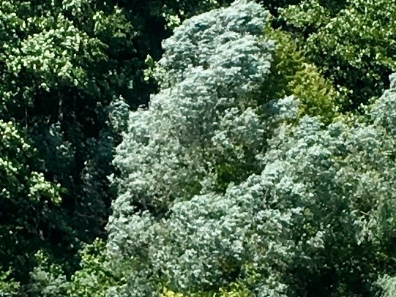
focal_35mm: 216
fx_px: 2472
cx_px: 100
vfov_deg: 6.9
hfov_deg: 9.1
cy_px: 263
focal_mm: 4.15
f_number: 2.2
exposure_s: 1/950
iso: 25
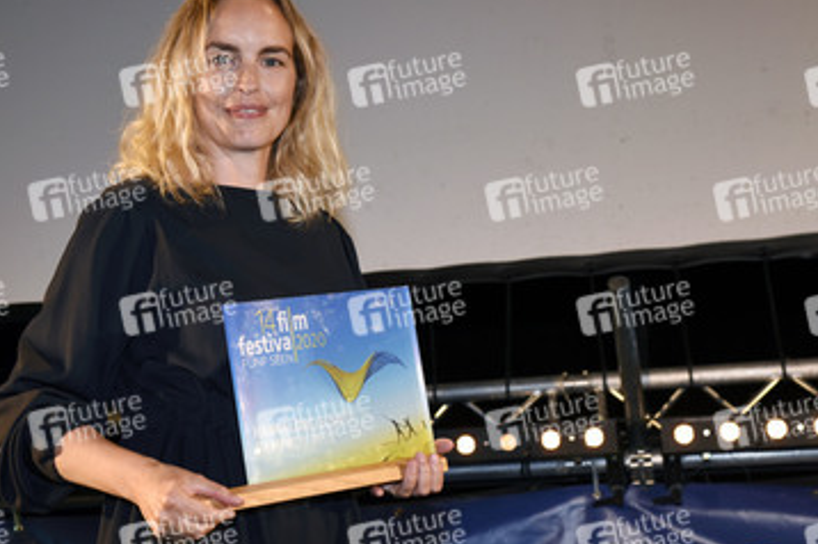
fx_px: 1861
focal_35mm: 82
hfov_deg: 24.8
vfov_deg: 16.6
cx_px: 346
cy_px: 251
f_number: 6.3
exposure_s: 1/160
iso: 2000
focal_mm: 65
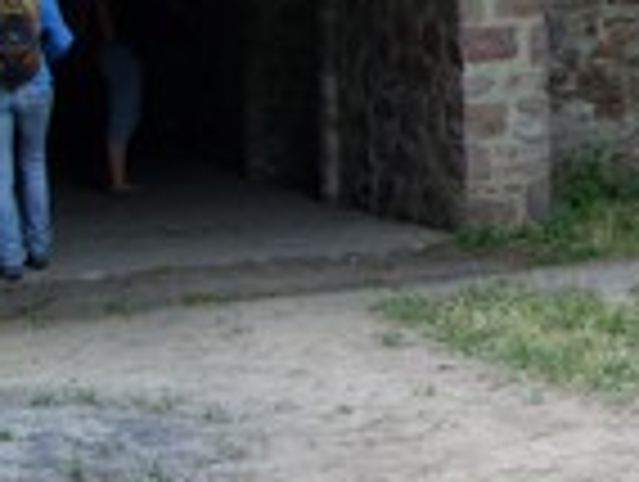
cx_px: 911
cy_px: -104
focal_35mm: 114
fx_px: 2108
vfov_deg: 12.7
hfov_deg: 16.0
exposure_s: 1/100
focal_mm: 7.8
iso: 50
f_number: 2.8
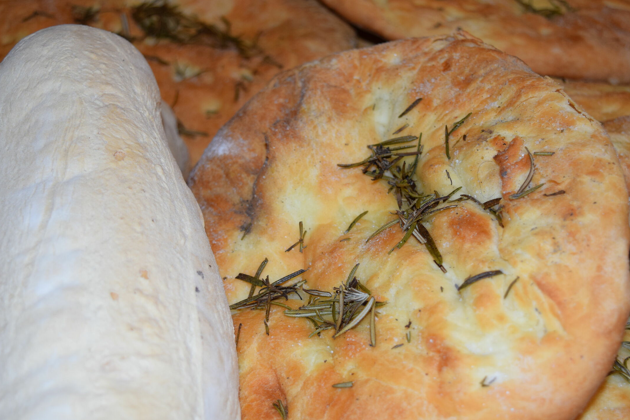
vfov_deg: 23.2
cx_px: 334
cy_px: 206
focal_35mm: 59
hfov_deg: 34.2
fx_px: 1025
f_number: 4.5
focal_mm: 35
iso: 450
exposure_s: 1/60
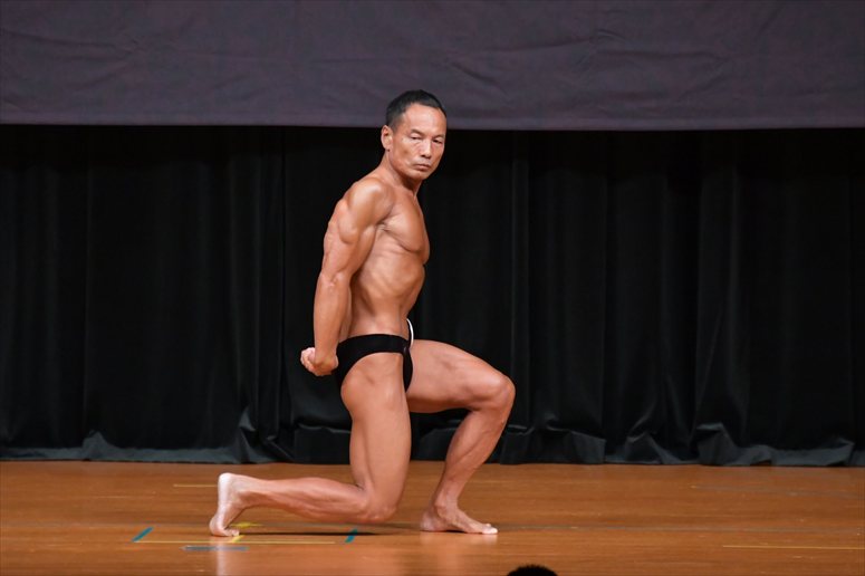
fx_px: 8286
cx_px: 432
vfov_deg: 4.0
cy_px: 288
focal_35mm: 345
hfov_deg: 6.0
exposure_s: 1/400
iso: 5000
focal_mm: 230
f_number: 5.6
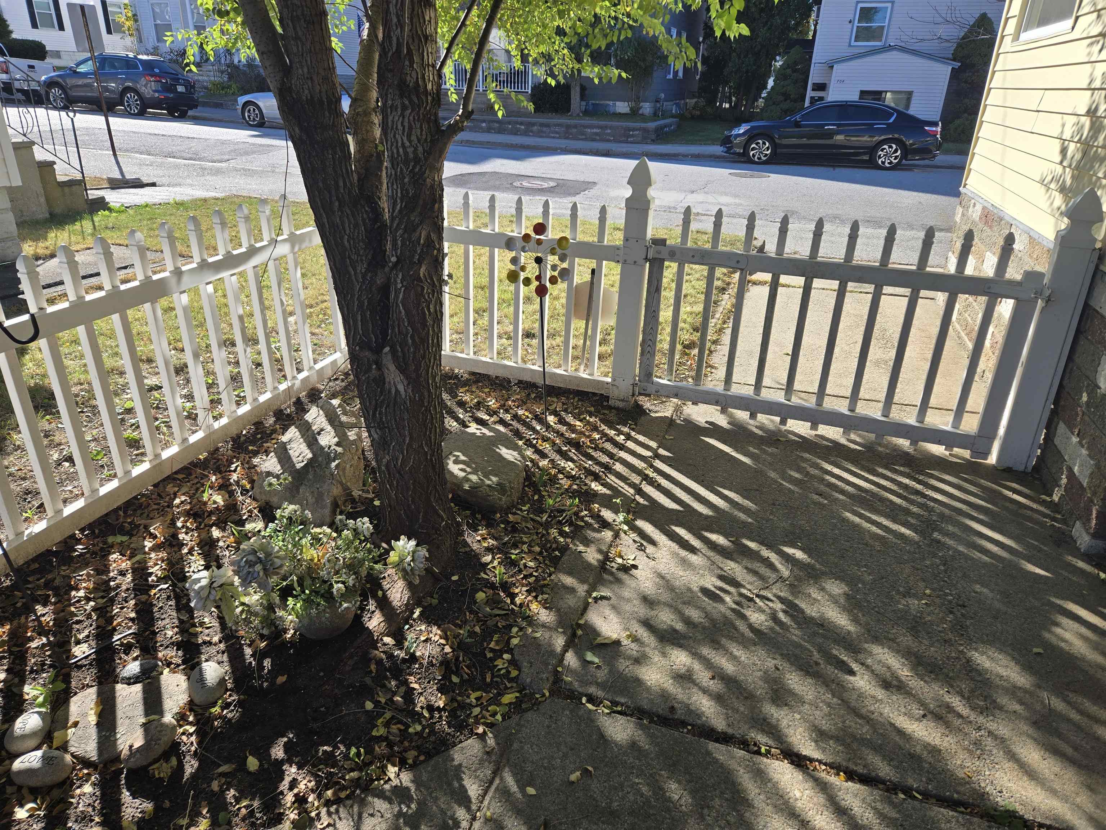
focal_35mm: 23
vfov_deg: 58.9
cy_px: 415
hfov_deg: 73.9
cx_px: 553
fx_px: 735
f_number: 1.8
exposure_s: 1/1024
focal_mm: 5.4
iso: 25
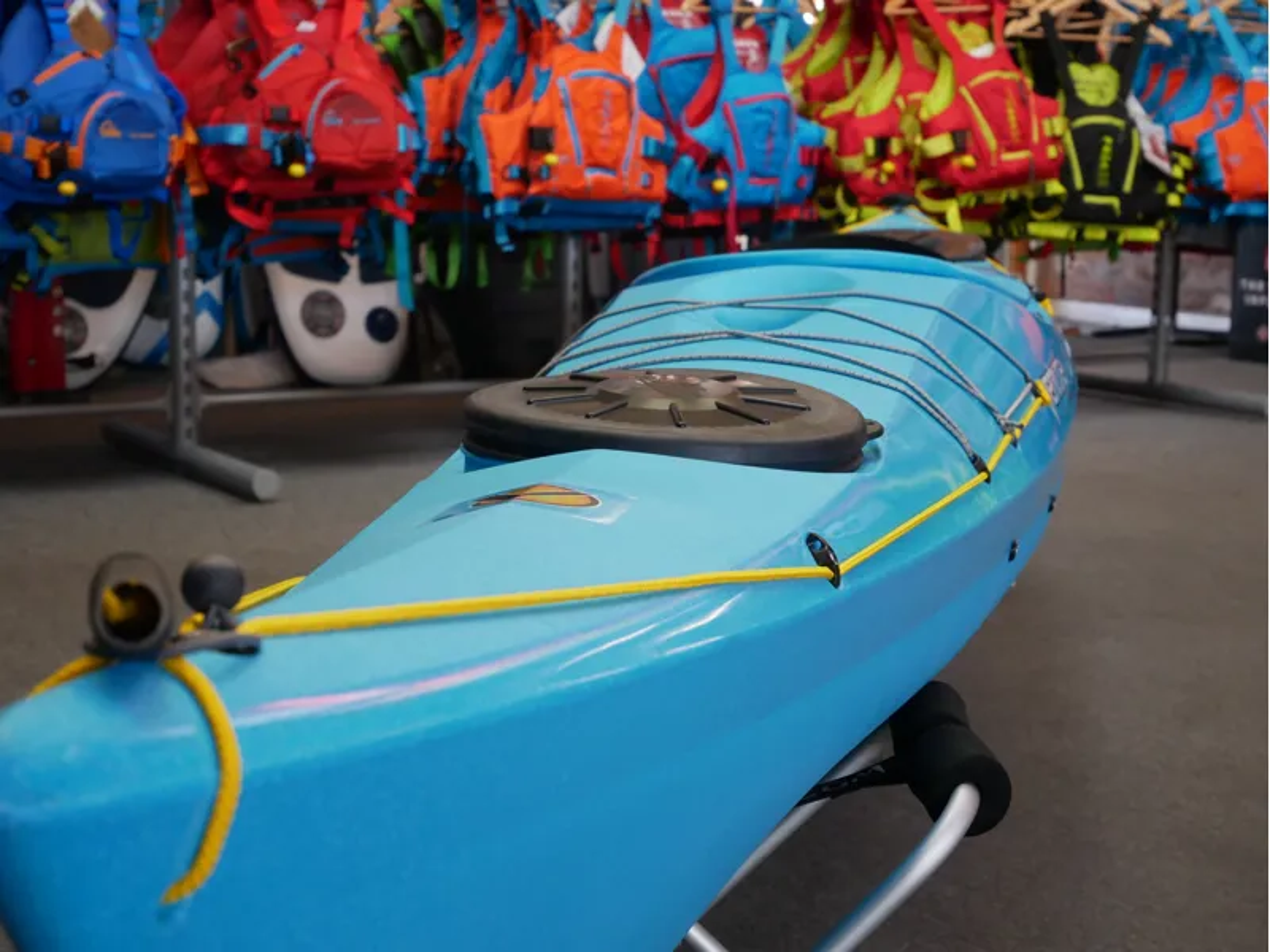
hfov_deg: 30.3
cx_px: 635
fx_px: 2348
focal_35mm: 64
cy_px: 476
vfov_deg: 22.9
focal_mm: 32
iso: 800
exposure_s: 1/80
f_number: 5.6
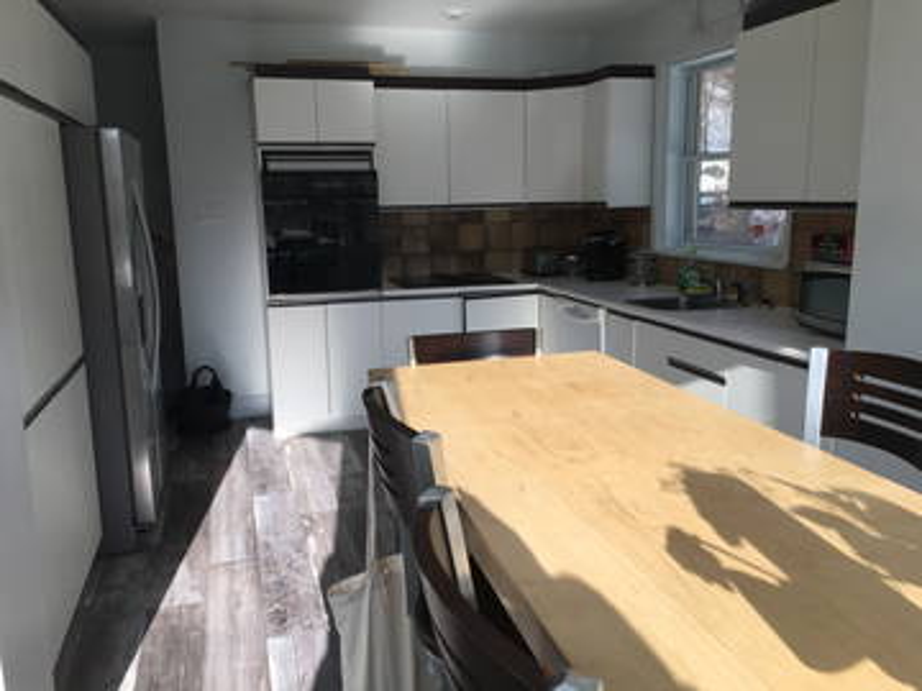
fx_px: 772
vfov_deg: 48.2
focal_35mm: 29
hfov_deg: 61.7
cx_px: 461
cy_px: 346
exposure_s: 1/635
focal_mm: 4.15
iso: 25
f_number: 2.2
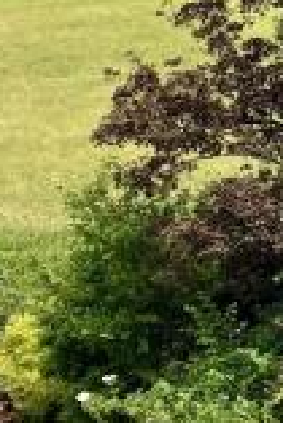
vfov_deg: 14.7
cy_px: 179
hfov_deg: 9.7
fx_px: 1635
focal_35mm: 139
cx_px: -94
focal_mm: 6.76
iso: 80
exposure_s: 1/3534
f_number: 1.78
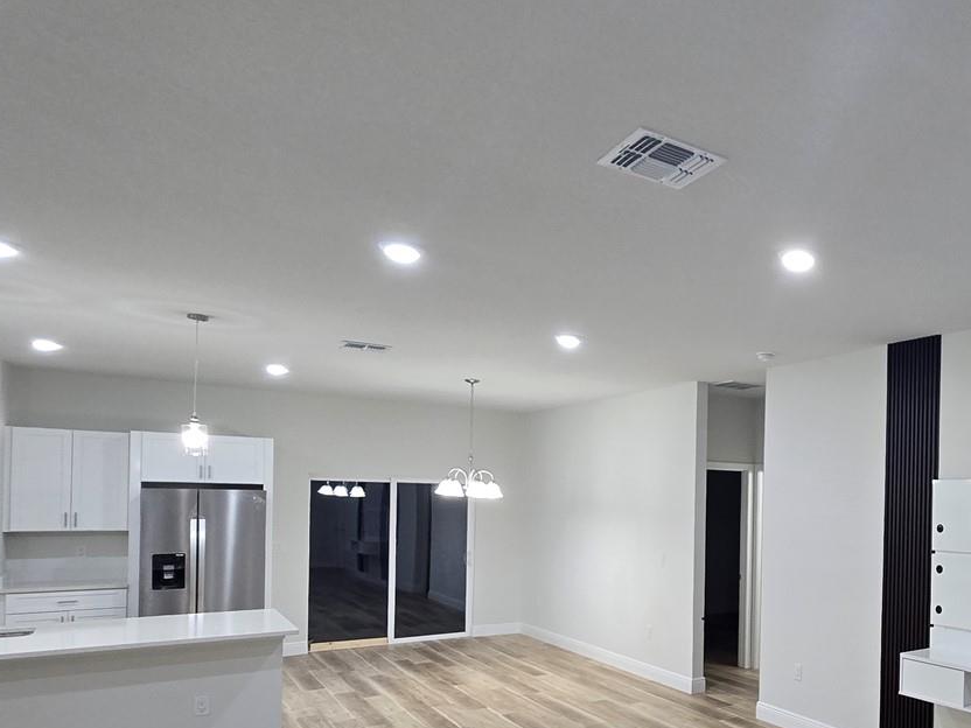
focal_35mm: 25
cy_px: 494
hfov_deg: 61.9
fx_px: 701
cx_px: 812
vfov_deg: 53.6
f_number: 2.2
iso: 200
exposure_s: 1/60
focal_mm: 2.2
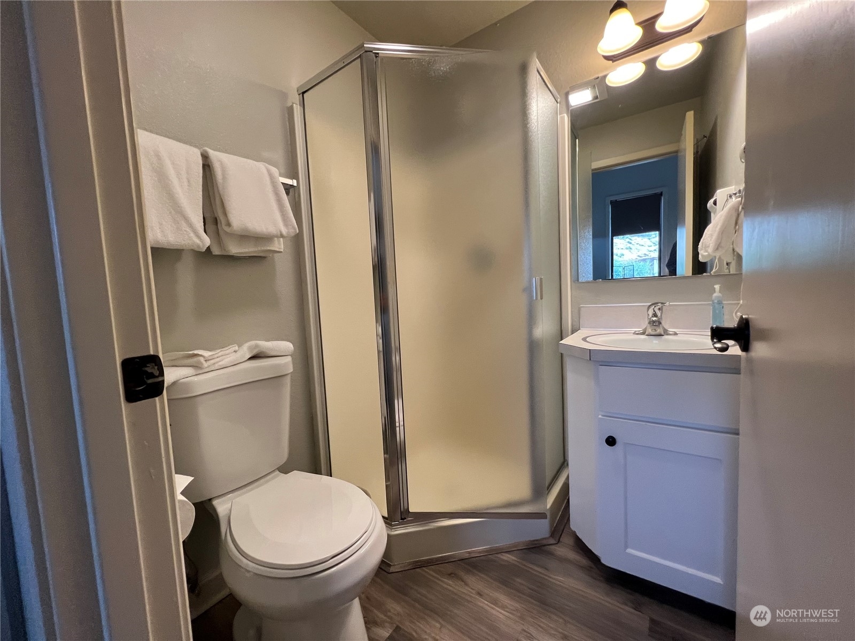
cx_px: 428
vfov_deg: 89.9
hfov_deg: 106.2
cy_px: 320
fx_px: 321
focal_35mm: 13
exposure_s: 1/120
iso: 250
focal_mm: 1.57
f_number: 1.8
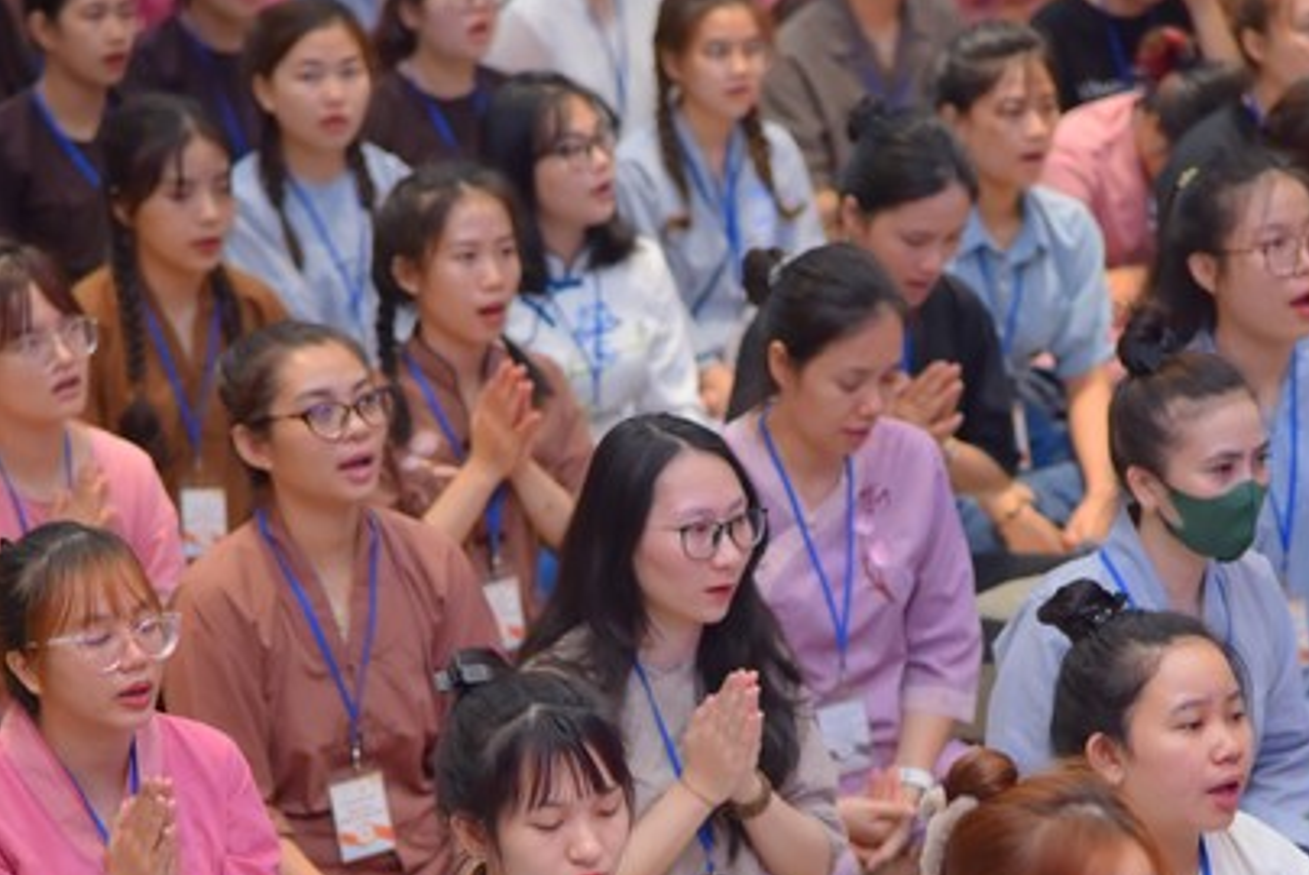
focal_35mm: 180
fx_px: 6549
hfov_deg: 11.4
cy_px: 836
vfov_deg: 7.6
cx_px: 695
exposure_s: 1/125
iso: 1250
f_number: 4
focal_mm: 112
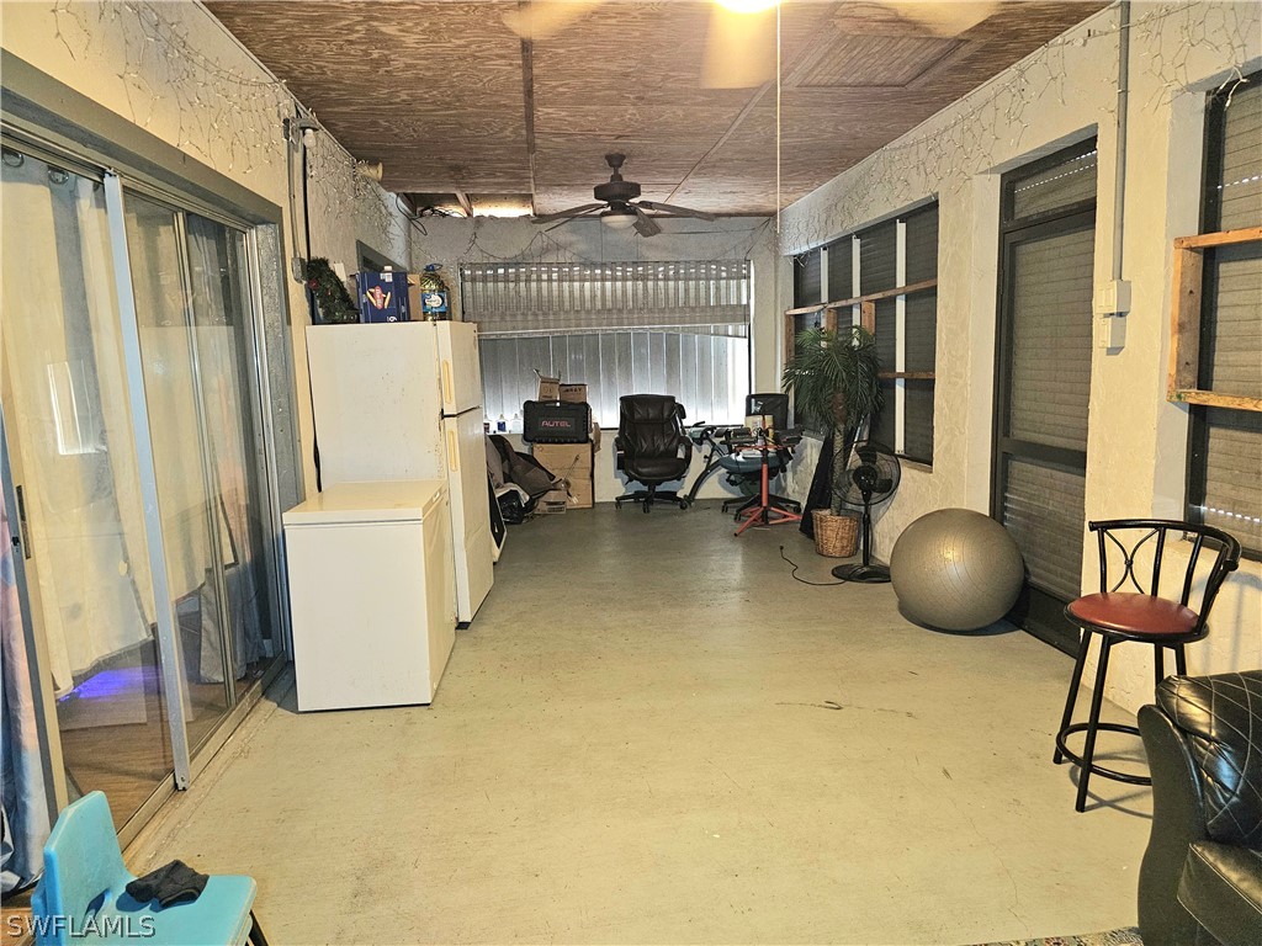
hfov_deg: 73.9
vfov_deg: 58.9
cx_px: 631
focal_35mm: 23
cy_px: 473
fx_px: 839
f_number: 1.7
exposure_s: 1/30
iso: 640
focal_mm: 6.3
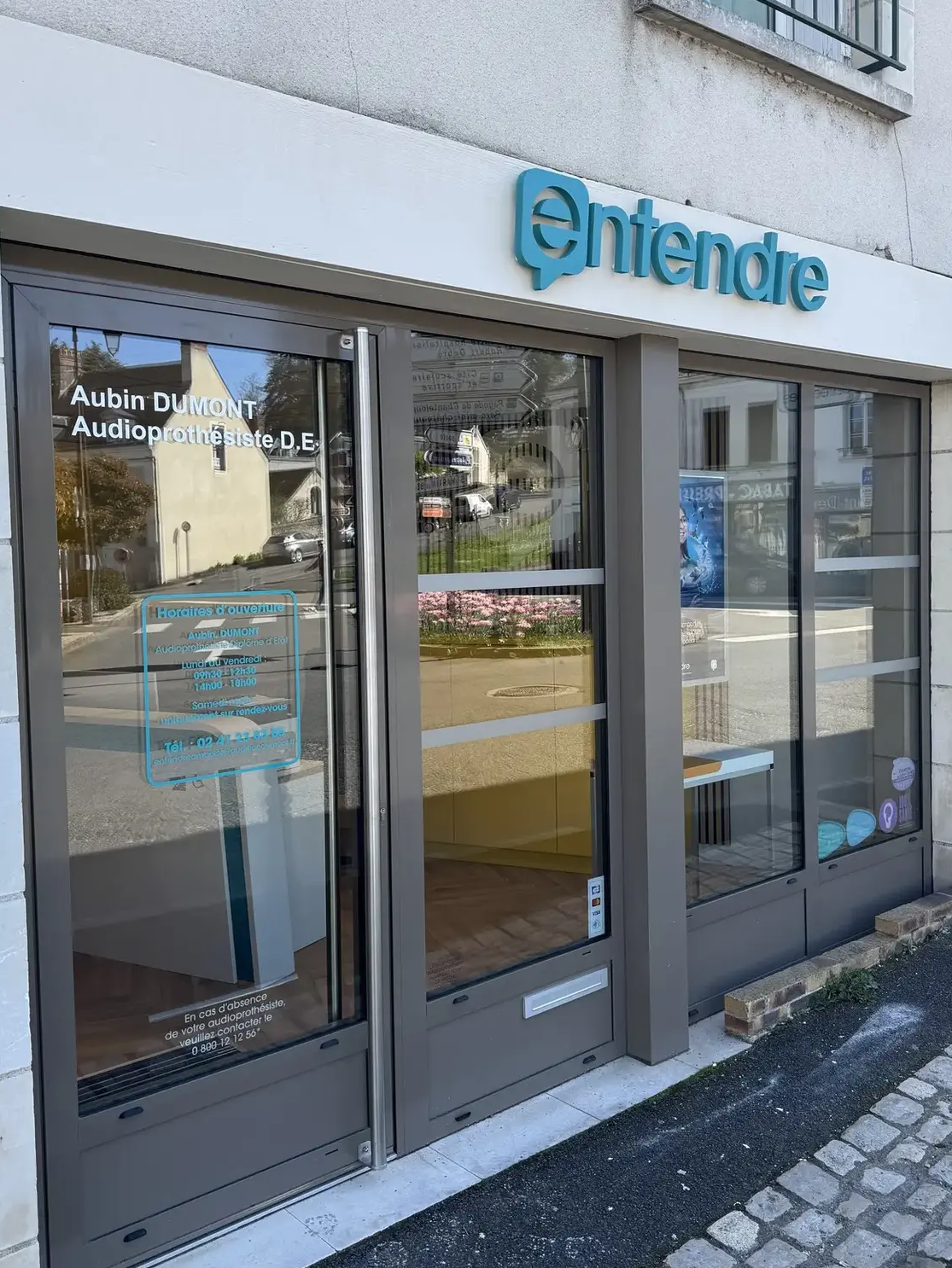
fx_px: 1136
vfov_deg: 58.3
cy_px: 605
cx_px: 529
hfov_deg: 45.4
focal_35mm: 31
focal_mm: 6.76
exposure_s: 1/925
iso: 80
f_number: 1.78
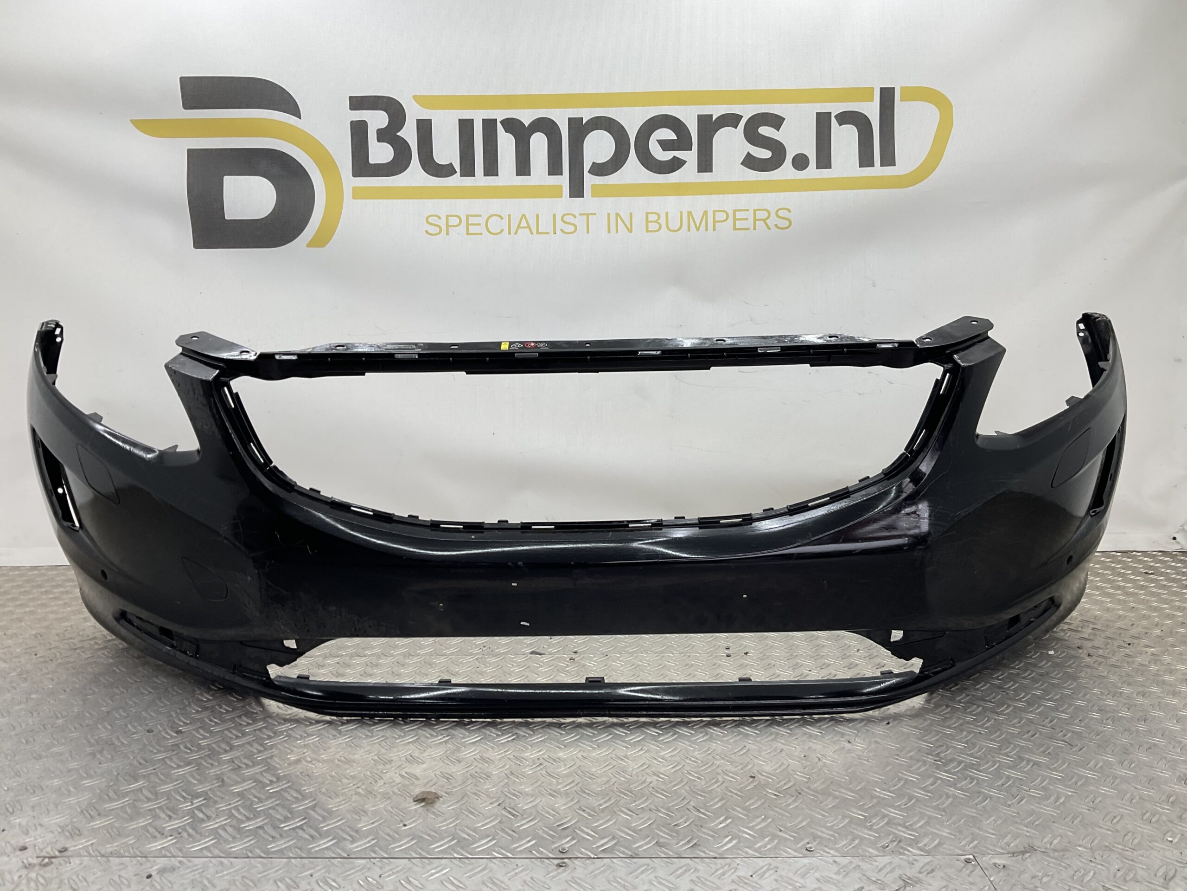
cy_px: 446
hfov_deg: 61.7
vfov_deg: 48.2
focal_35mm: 29
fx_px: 994
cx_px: 594
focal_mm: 3
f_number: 1.8
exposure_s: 1/100
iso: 20
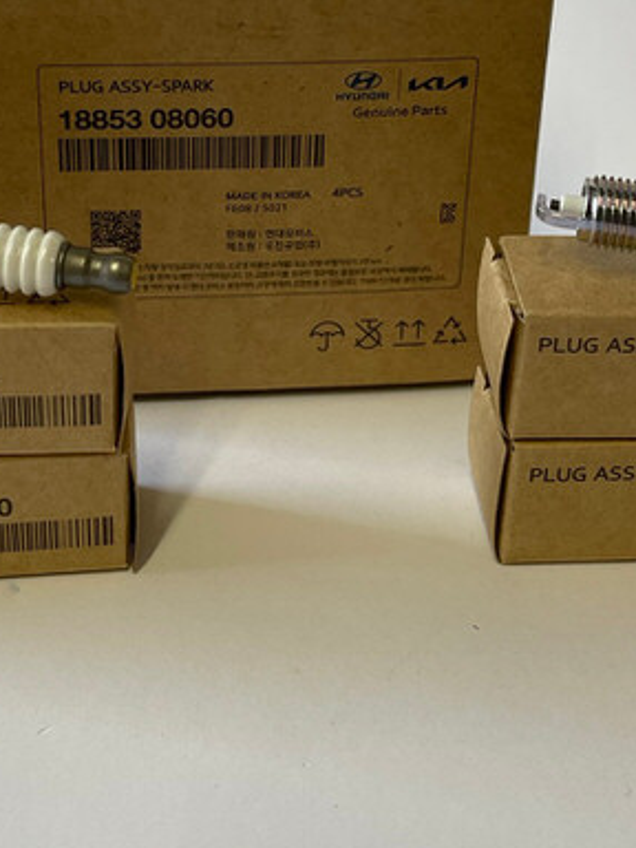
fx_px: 1592
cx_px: 285
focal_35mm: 65
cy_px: 174
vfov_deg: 29.2
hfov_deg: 22.6
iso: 80
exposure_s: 1/107
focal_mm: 5.1
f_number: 1.6
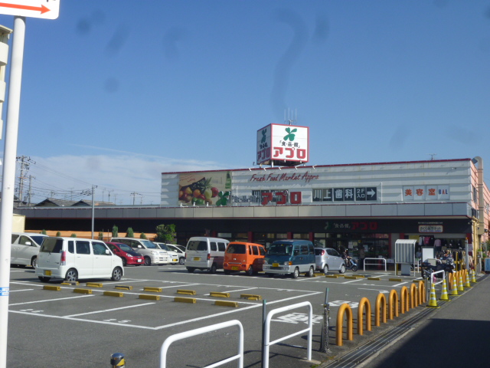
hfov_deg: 49.0
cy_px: 184
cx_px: 245
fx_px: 538
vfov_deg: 37.7
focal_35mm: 38
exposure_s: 1/500
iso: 100
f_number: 5.6
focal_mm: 6.8
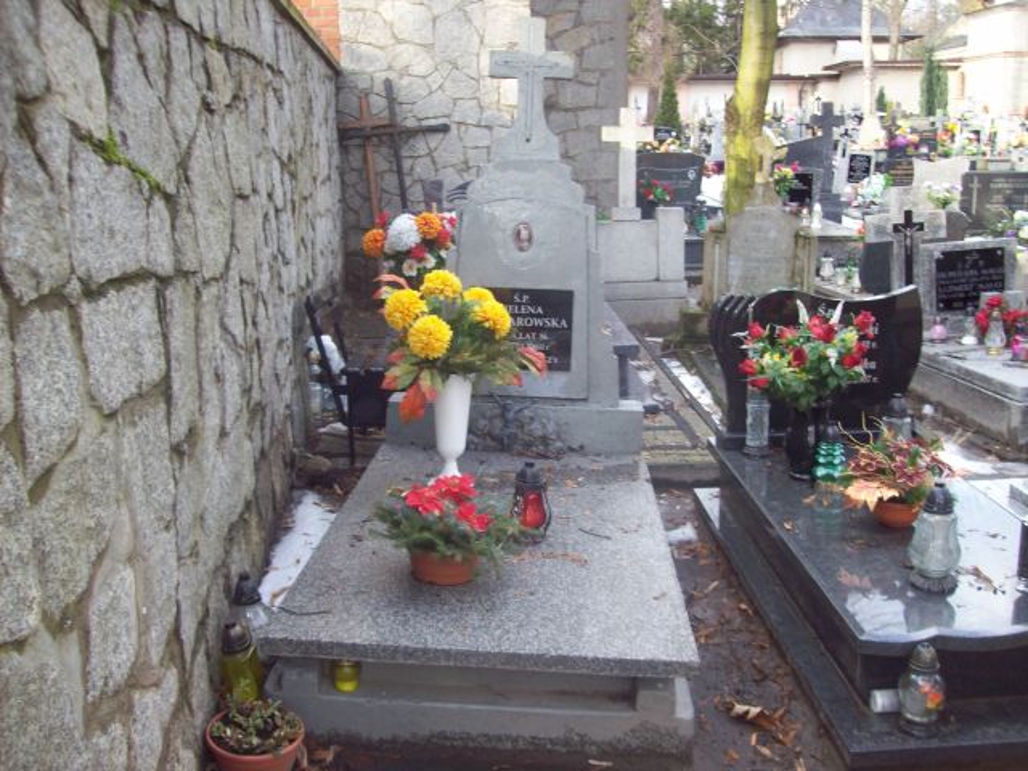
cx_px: 514
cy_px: 386
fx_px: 1069
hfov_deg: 51.4
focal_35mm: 36
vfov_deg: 39.7
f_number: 2.7
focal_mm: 6
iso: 80
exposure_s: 1/64
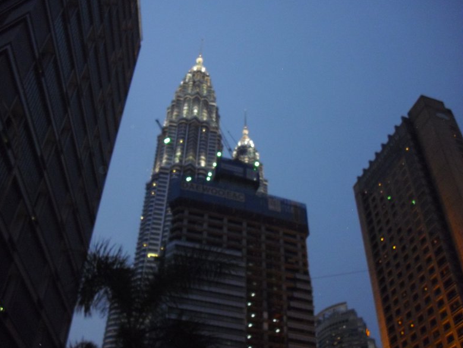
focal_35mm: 39
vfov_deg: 36.8
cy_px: 174
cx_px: 226
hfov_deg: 47.8
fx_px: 522
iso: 400
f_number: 2.8
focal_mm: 6.2
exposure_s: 1/60
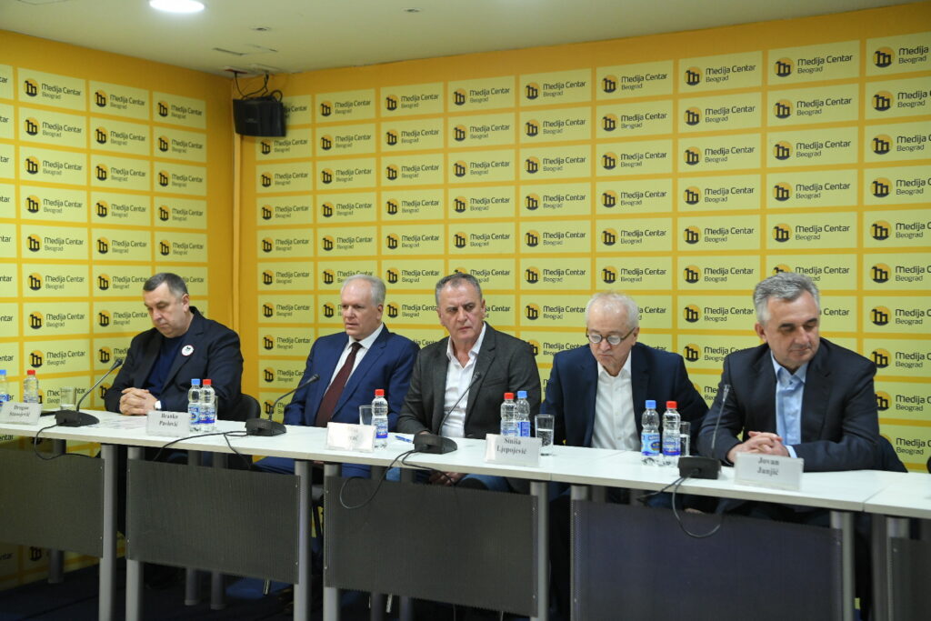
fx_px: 1293
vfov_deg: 27.0
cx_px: 466
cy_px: 310
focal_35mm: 50
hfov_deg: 39.6
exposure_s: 1/250
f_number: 4
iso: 3200
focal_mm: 50
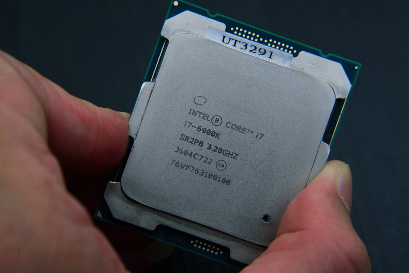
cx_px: 204
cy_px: 136
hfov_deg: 39.6
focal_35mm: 50
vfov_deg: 27.0
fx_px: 568
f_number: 16
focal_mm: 50
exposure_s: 1/100
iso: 160
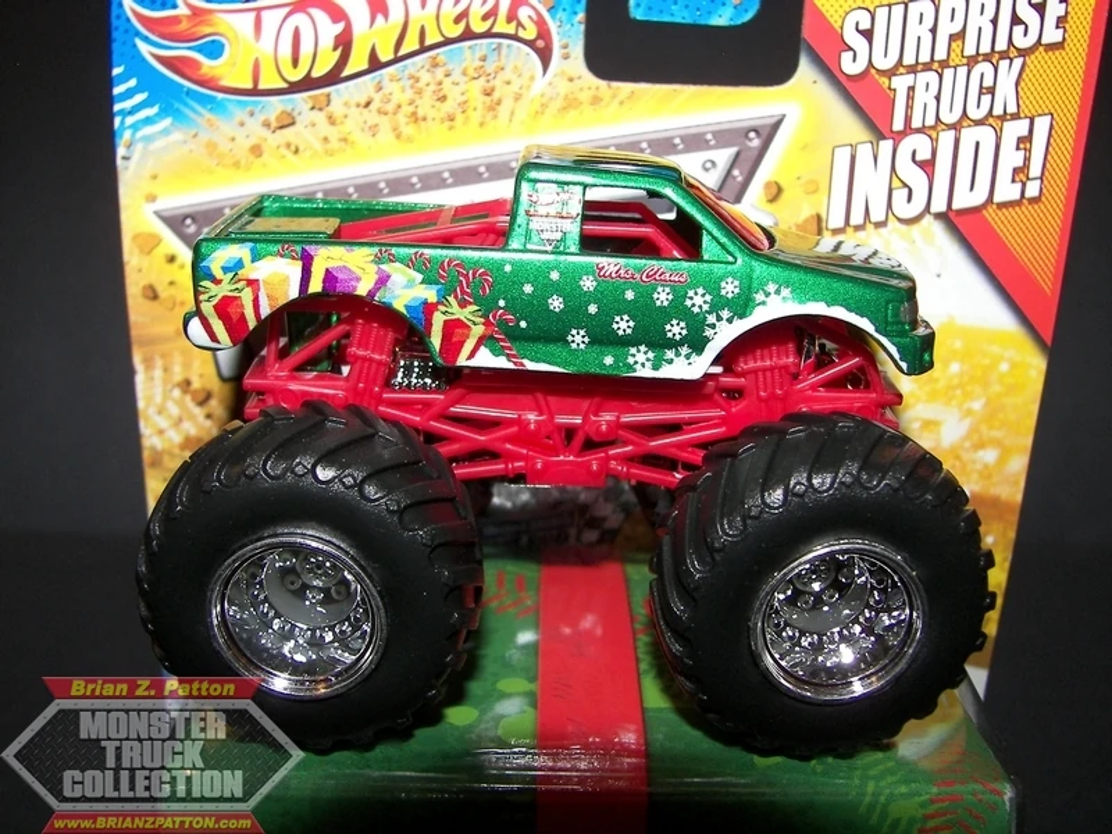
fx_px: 1156
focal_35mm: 36
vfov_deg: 39.7
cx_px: 556
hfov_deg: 51.4
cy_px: 417
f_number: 2.8
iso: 100
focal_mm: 6
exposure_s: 1/30
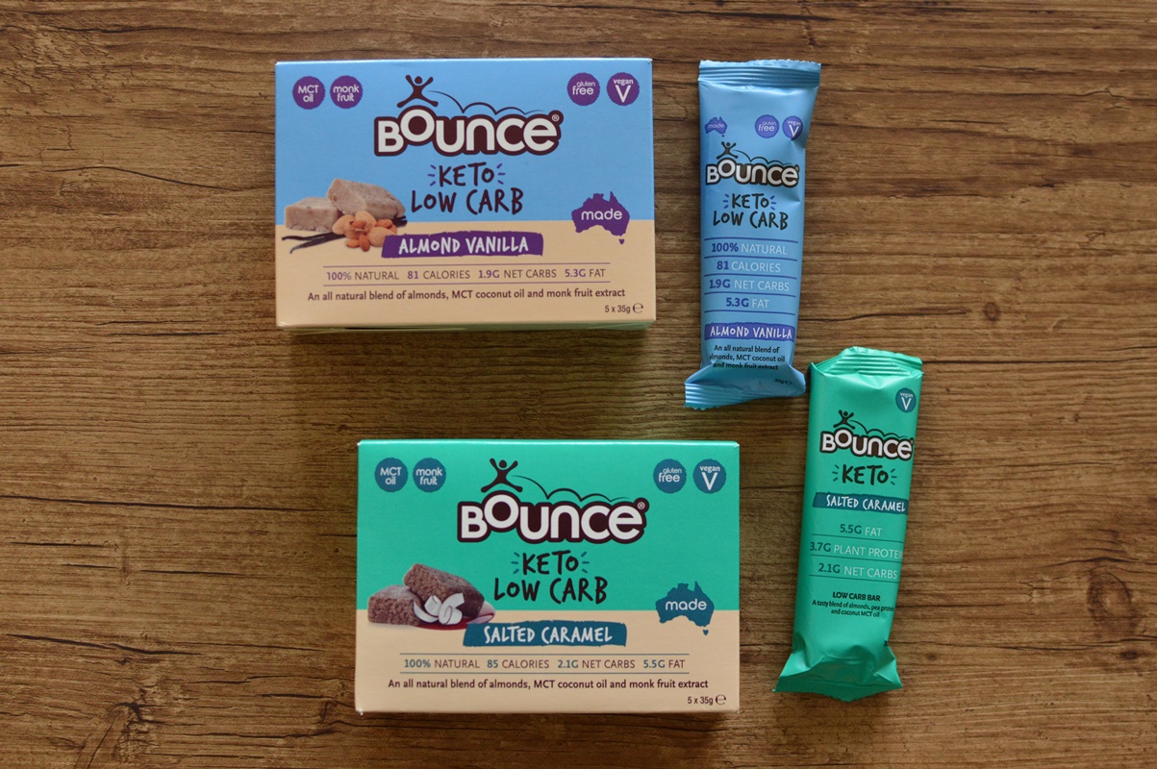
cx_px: 578
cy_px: 384
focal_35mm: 52
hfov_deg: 37.9
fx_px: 1686
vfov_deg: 25.7
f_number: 3.5
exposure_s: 1/60
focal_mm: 35
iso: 800
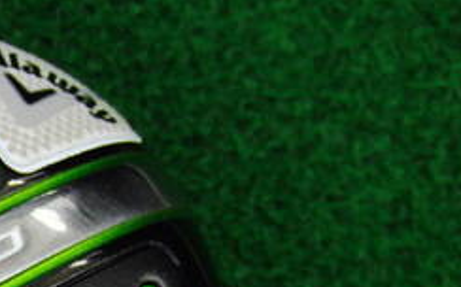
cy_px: 376
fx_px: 1293
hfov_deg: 19.0
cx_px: -110
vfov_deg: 12.3
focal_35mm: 103
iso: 320
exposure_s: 1/80
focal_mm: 6.42
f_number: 3.6
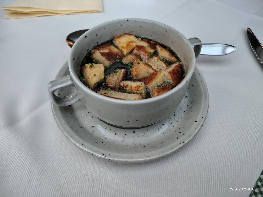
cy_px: 98
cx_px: 132
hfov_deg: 71.6
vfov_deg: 56.8
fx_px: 182
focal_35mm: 24
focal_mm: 5.56
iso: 382
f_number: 1.8
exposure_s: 1/100
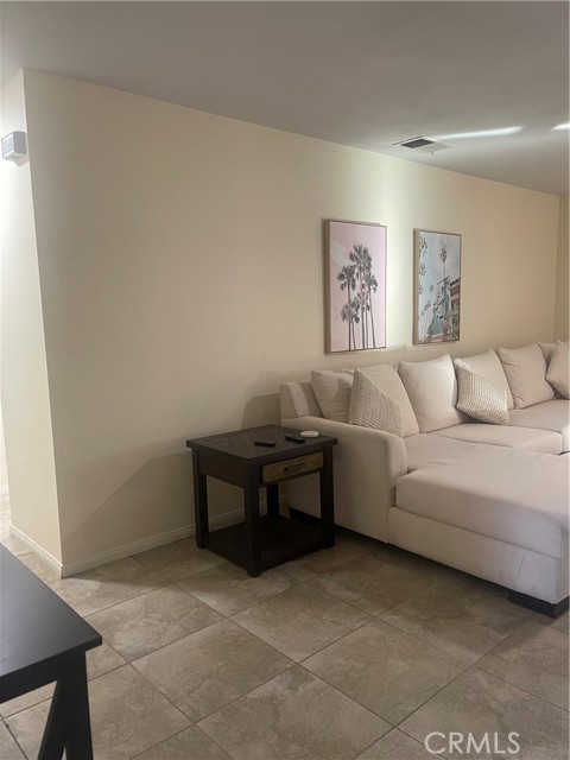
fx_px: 549
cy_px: 380
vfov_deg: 69.4
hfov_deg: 54.9
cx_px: 285
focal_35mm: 25
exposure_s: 1/60
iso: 320
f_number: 1.6
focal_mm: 5.1
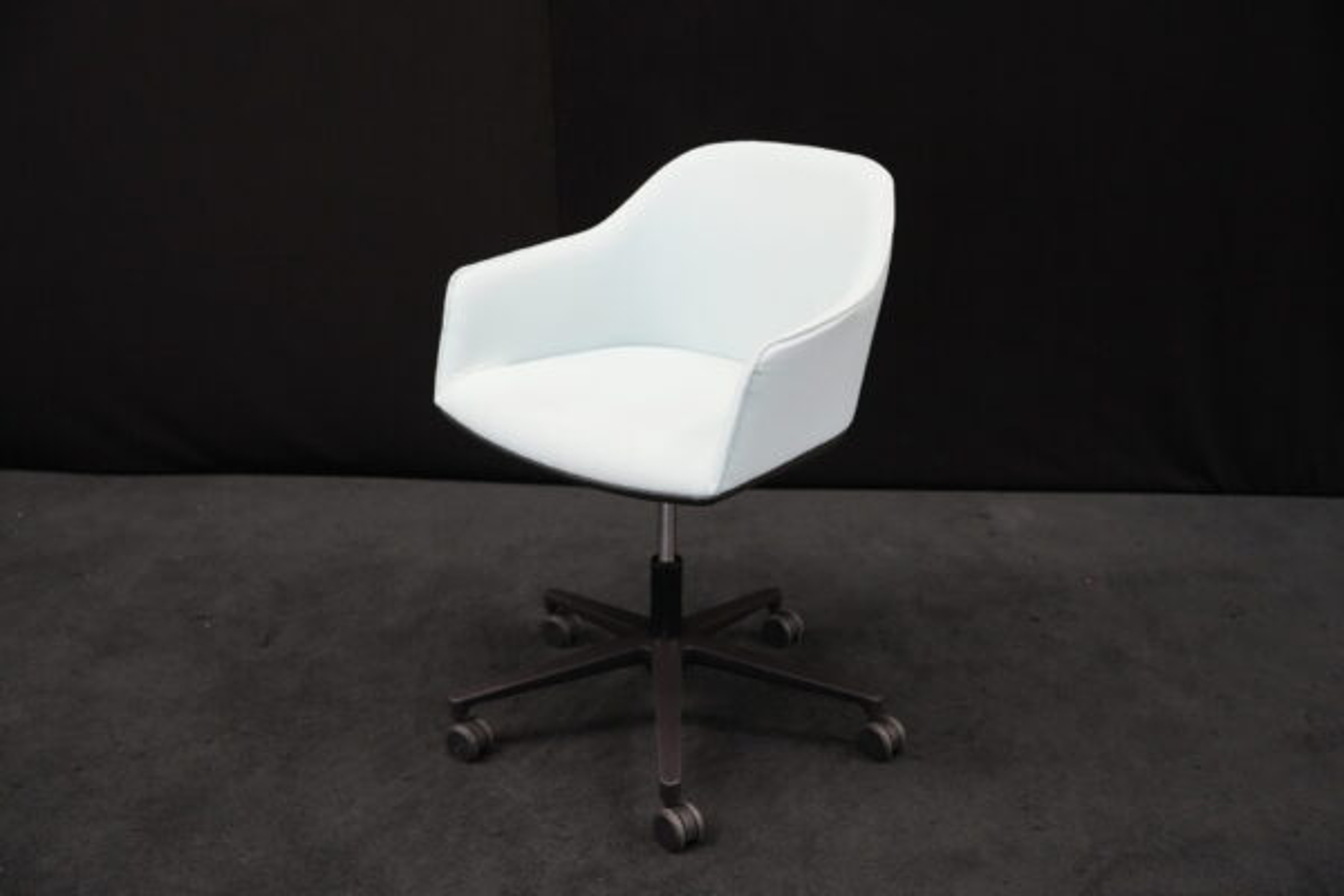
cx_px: 672
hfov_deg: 49.6
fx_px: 1456
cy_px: 448
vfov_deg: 34.2
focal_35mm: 39
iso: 6400
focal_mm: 39
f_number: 4
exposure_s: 1/160
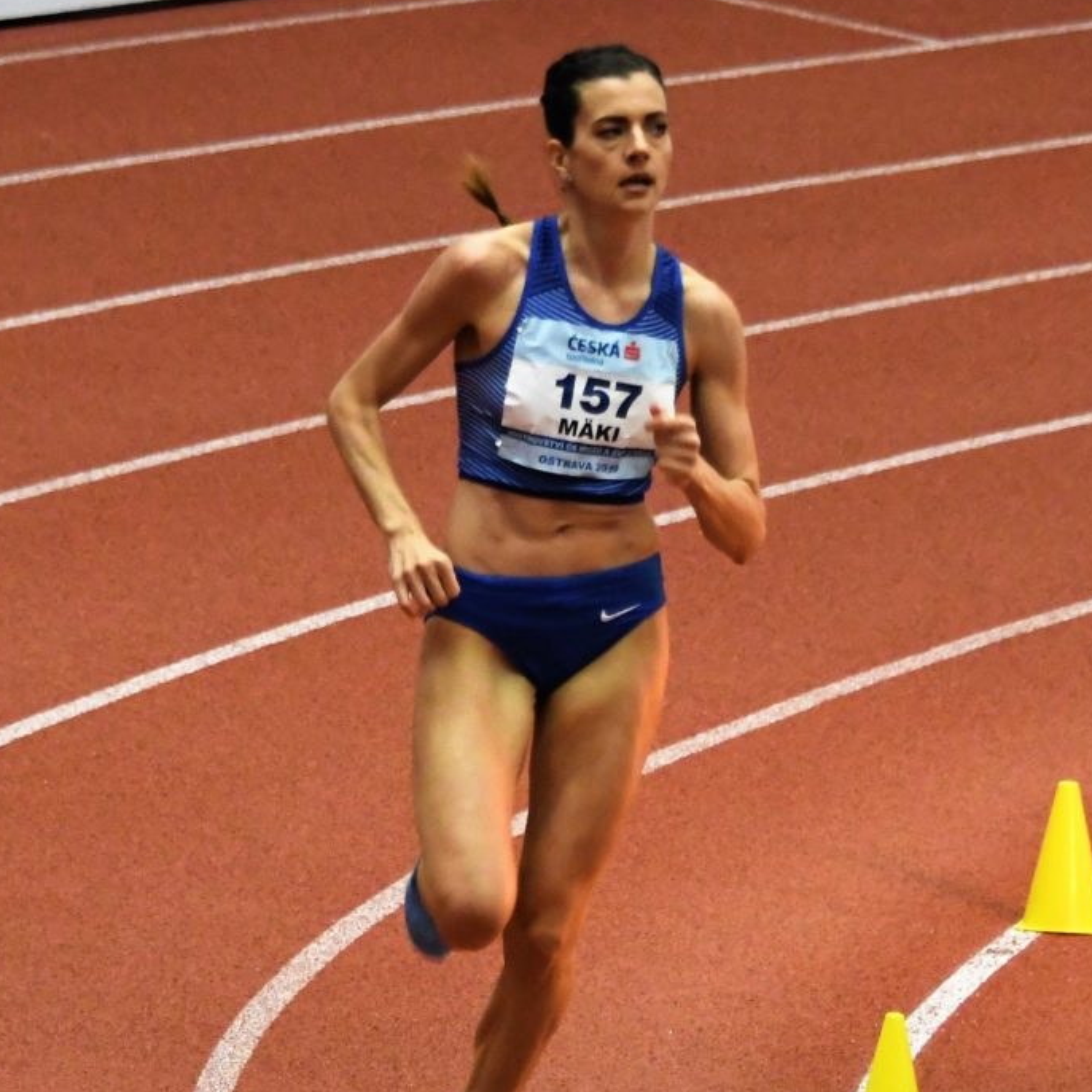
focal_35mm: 306
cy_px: 667
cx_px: 826
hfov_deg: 5.7
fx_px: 10921
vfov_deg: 5.7
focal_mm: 122
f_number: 5.6
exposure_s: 1/250
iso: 3200
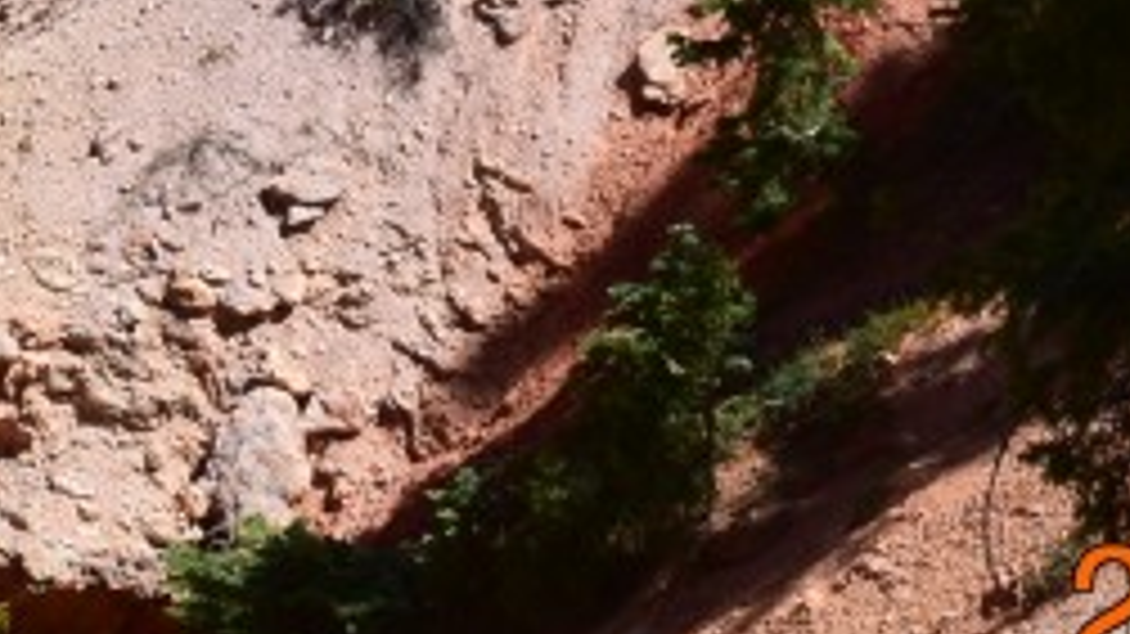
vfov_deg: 6.6
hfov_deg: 12.2
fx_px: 5062
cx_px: -527
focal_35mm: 169
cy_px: -1111
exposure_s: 1/500
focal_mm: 20
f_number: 11
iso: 400
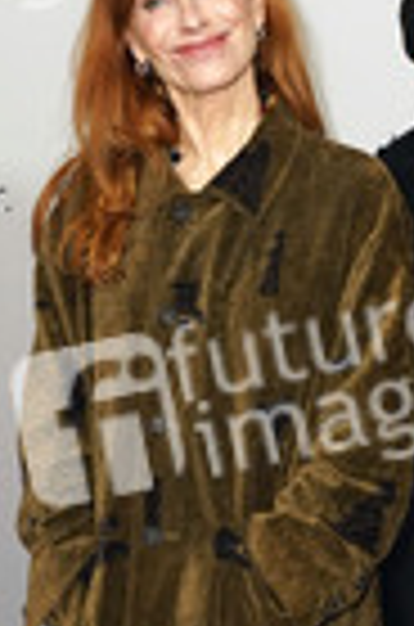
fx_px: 2150
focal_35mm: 124
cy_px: 626
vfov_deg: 16.2
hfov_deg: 10.9
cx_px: 374
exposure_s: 1/160
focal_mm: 43
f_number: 5.6
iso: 1600
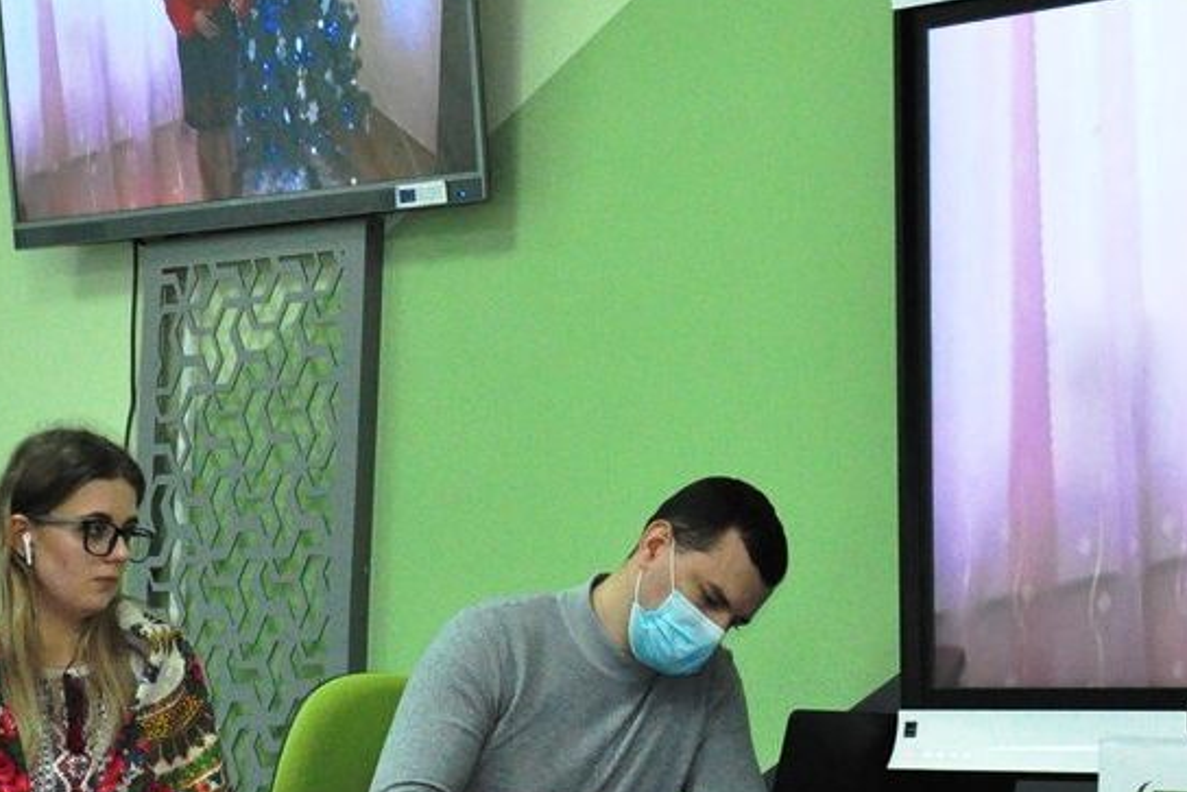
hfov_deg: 22.7
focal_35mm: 89
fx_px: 2935
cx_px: 868
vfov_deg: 15.4
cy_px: 355
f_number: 8
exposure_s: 1/60
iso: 3200
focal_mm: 38
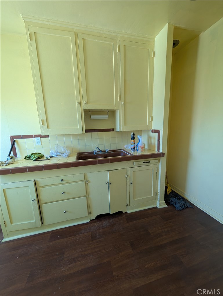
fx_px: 103
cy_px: 148
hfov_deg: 94.7
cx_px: 112
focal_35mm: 12
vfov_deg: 110.4
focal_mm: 2.02
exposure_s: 1/33.1
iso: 52
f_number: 1.7
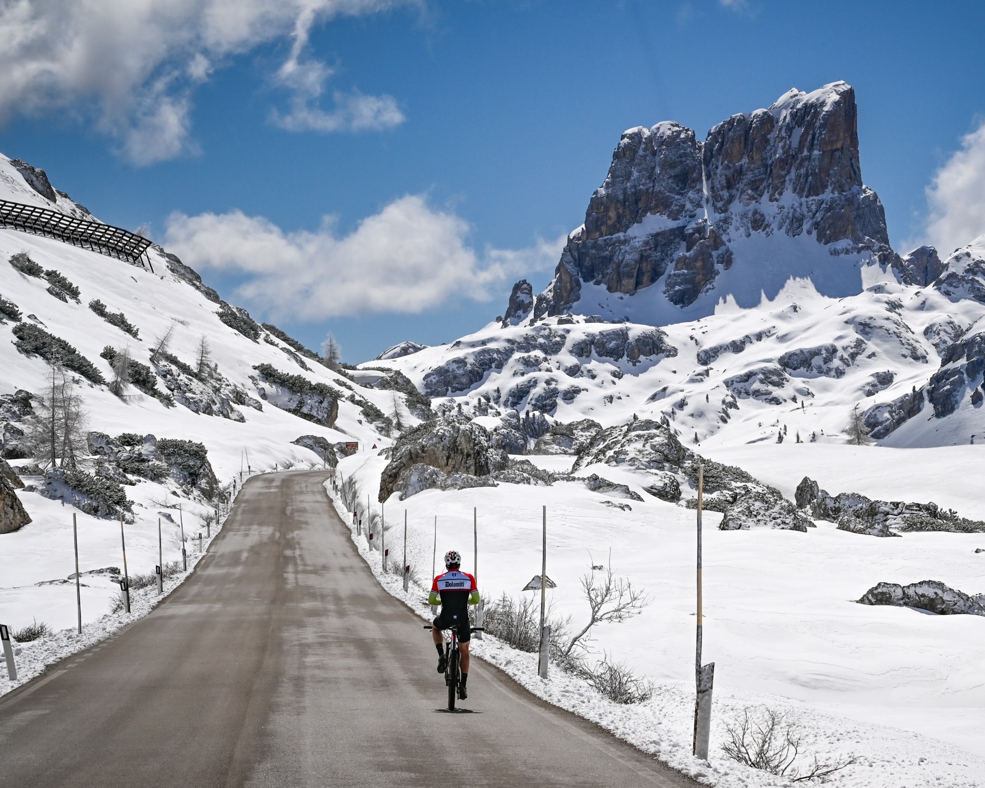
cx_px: 640
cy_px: 394
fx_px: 5043
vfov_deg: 8.9
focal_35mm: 173
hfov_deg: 11.1
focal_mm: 135
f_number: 14
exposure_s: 1/4000
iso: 800
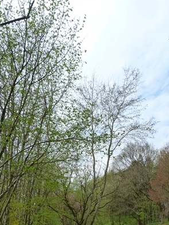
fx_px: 247
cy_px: 158
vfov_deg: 47.8
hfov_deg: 37.7
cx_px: 83
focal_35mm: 38
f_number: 5.6
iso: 125
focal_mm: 4.5
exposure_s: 1/250
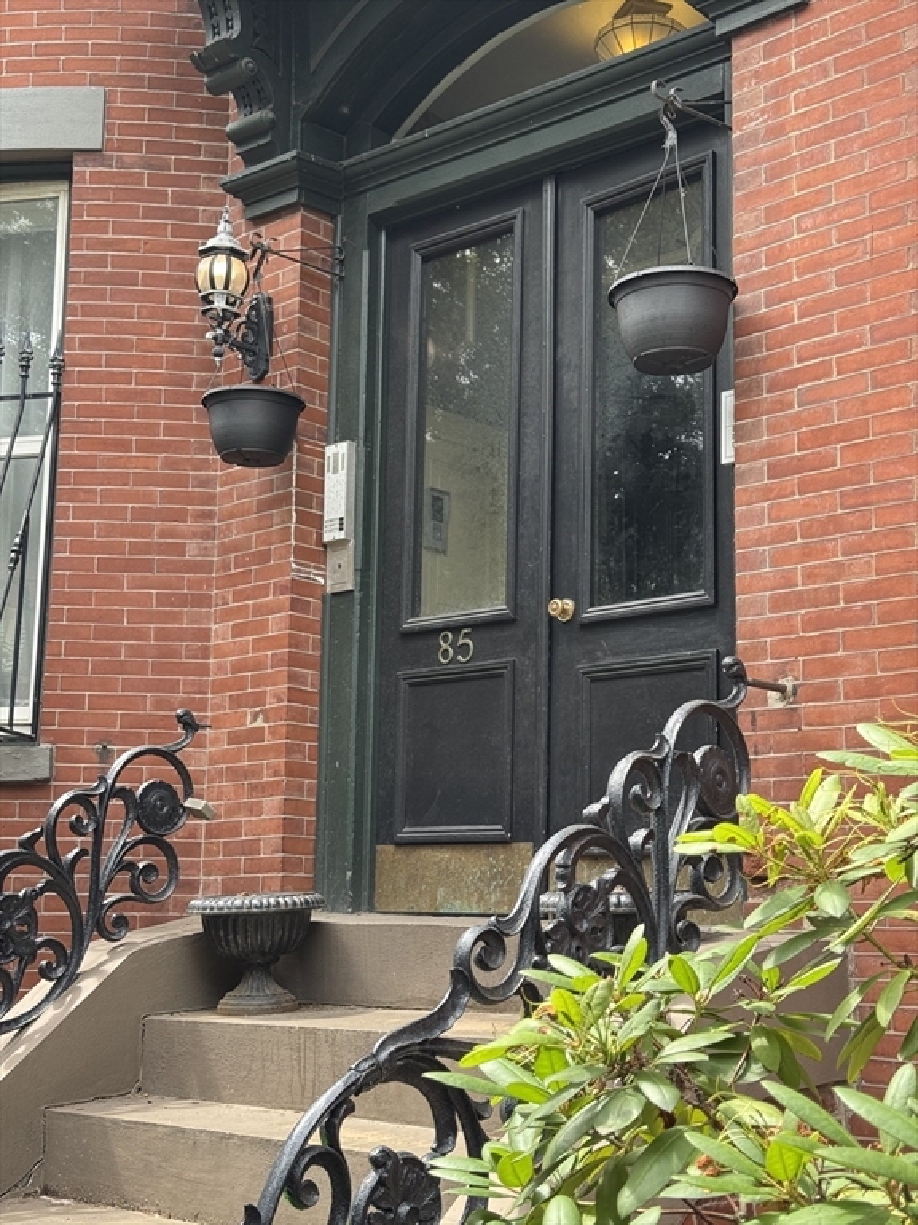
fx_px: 1697
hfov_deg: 30.3
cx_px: 459
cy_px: 612
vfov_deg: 39.7
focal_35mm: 48
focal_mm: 6.76
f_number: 1.78
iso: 64
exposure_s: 1/397
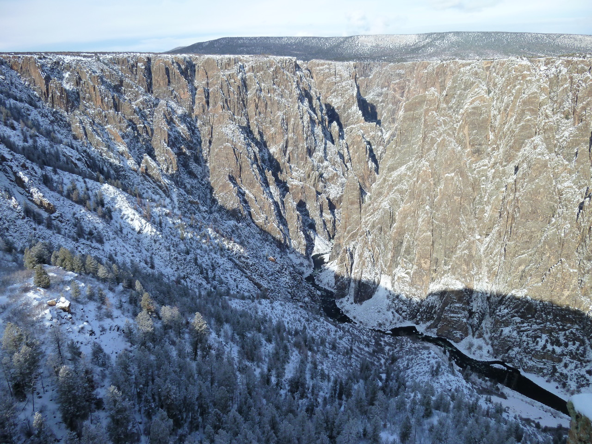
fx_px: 428
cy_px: 222
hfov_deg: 69.4
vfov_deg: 54.9
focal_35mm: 25
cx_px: 296
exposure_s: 1/640
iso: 125
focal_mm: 4.5
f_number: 3.3
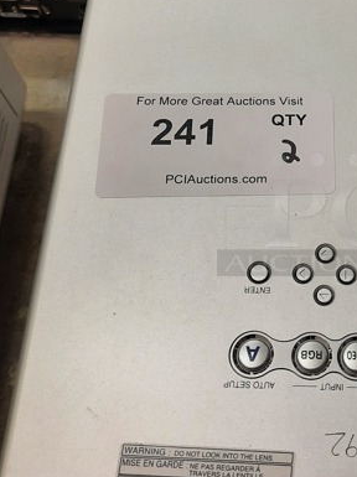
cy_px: 211
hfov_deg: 26.1
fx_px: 730
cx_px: 356
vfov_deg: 36.2
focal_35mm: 53
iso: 100
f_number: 2
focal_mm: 4.6
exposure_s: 1/60
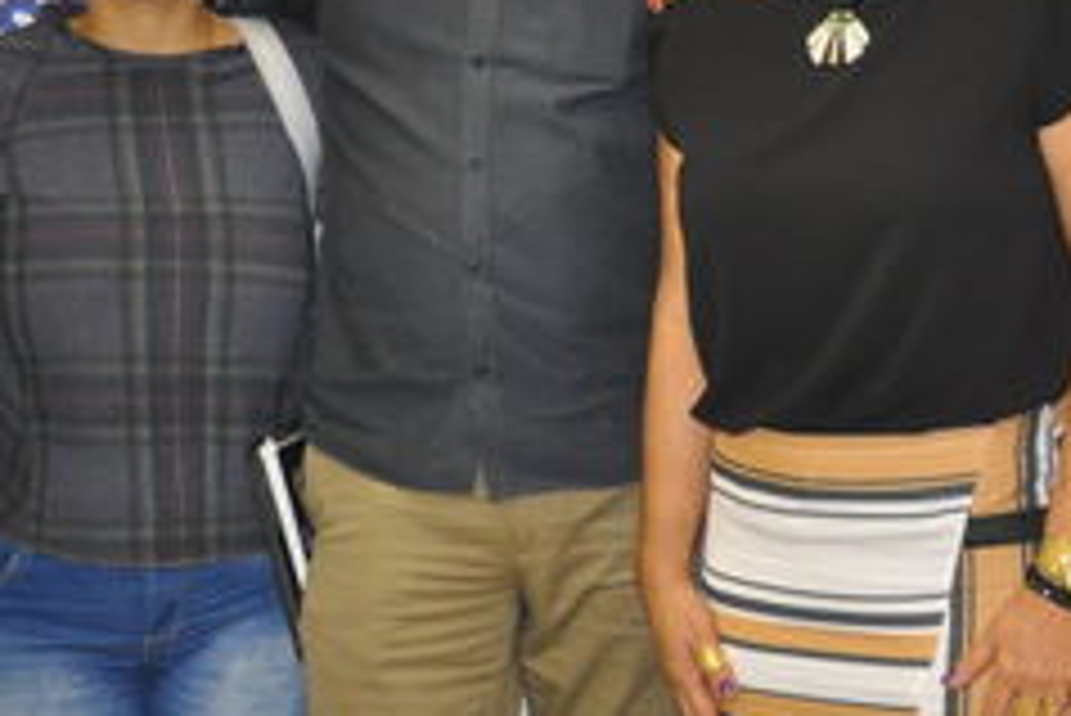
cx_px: 997
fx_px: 2873
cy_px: 207
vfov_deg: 14.2
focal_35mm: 97
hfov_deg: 20.6
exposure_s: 1/60
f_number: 3.8
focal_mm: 21
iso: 800
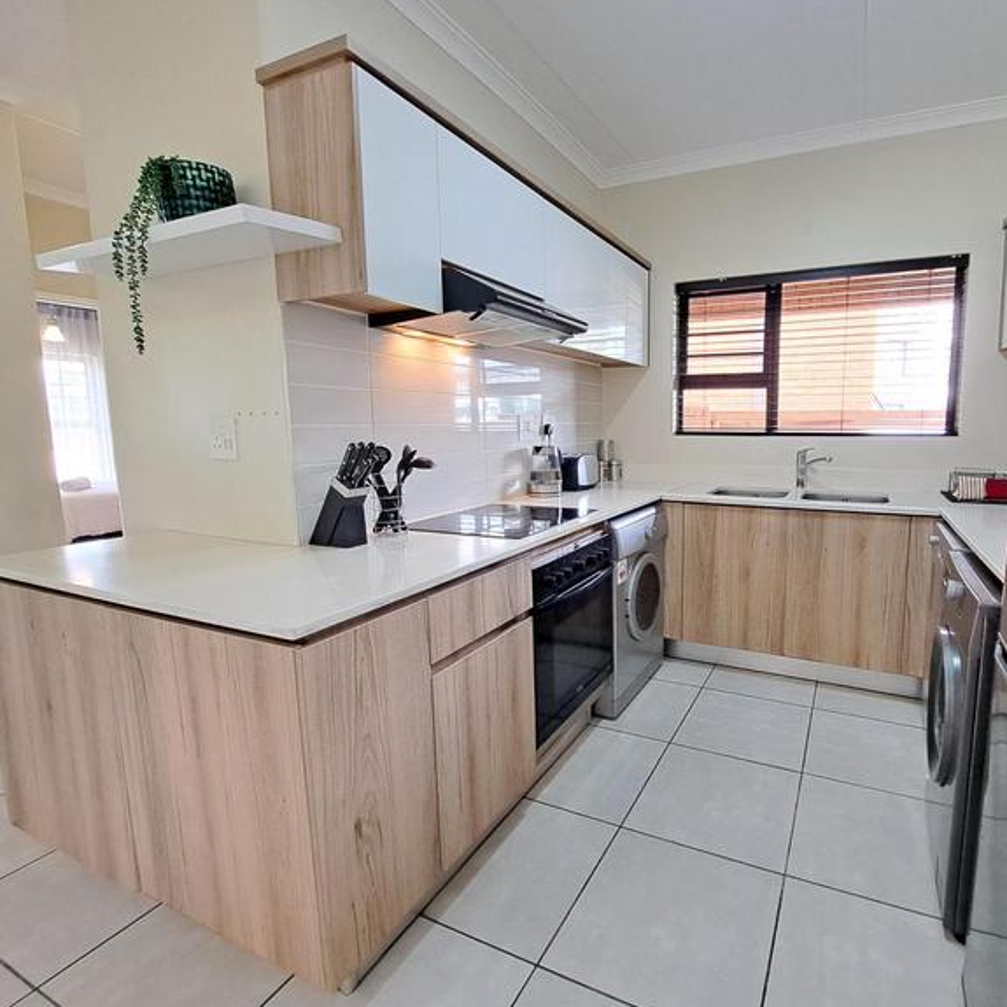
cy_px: 499
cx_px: 616
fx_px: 527
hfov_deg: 86.1
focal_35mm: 16
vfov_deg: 87.4
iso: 200
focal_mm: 1.74
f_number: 2.2
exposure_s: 1/50
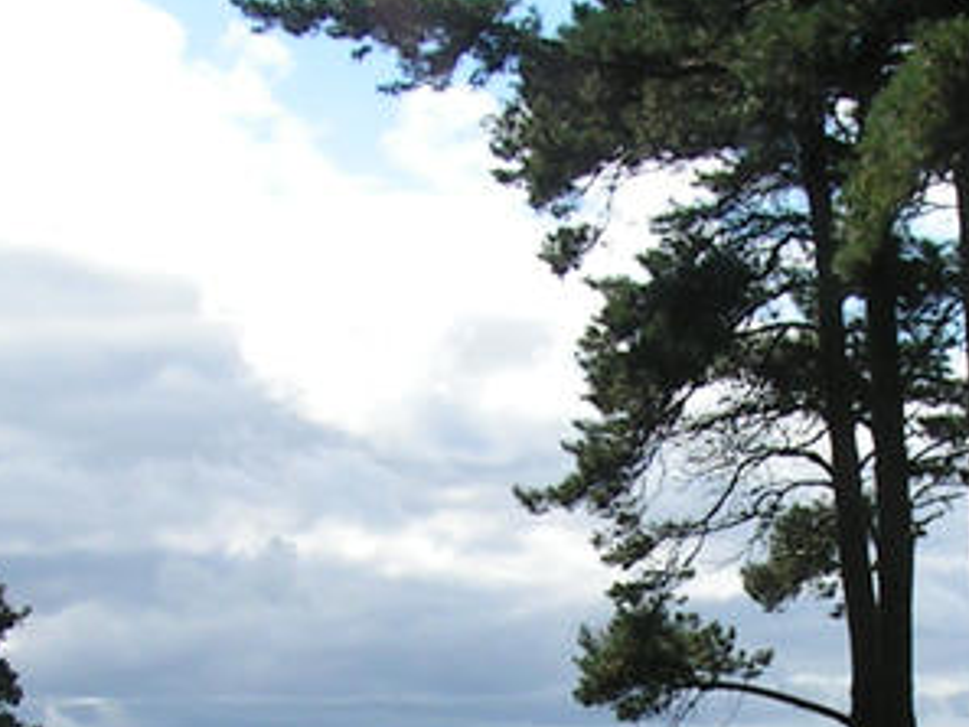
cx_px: 662
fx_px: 3669
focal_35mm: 131
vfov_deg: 11.2
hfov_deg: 15.0
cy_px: 795
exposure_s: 1/500
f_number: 5.6
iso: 50
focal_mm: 5.8
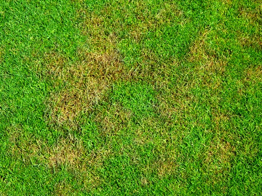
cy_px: 98
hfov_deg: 19.6
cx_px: 131
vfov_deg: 14.8
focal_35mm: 100
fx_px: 757
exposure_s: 1/250
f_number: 4.9
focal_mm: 16.6
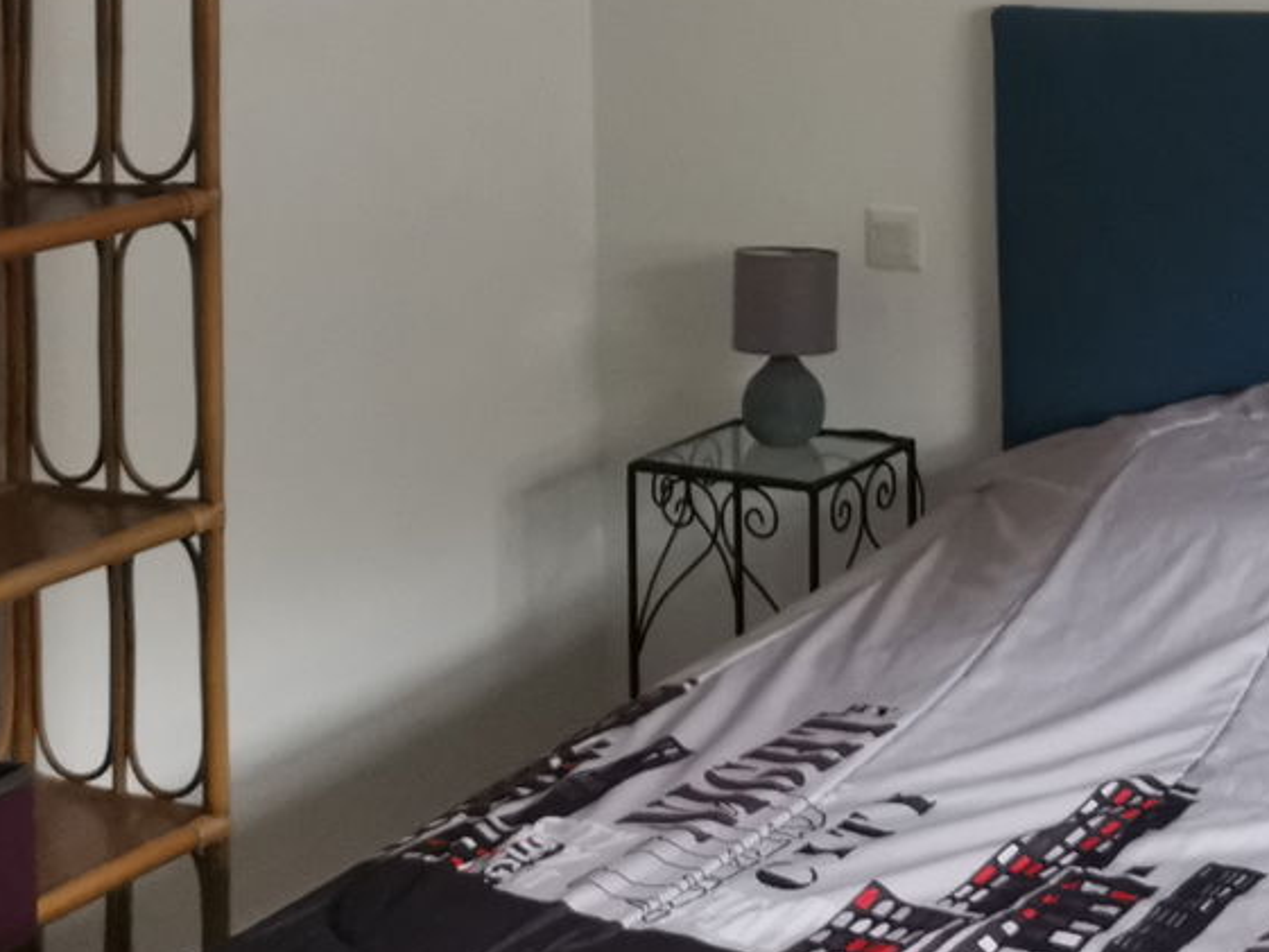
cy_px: -104
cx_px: 774
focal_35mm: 77
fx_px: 2823
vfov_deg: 18.4
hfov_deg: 25.3
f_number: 1.8
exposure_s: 1/25
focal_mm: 5.58
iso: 640
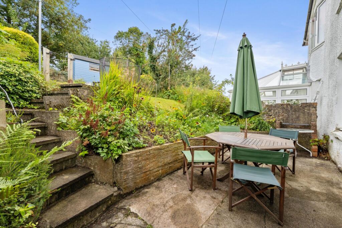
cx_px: 171
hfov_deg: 104.2
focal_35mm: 14
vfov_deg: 81.2
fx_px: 133
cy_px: 114
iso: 640
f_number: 8
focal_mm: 14
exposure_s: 1/320
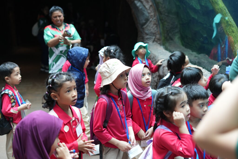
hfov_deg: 39.6
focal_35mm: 50
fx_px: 331
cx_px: 119
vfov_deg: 27.0
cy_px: 80
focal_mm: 50
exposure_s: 1/250
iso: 800
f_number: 2.8
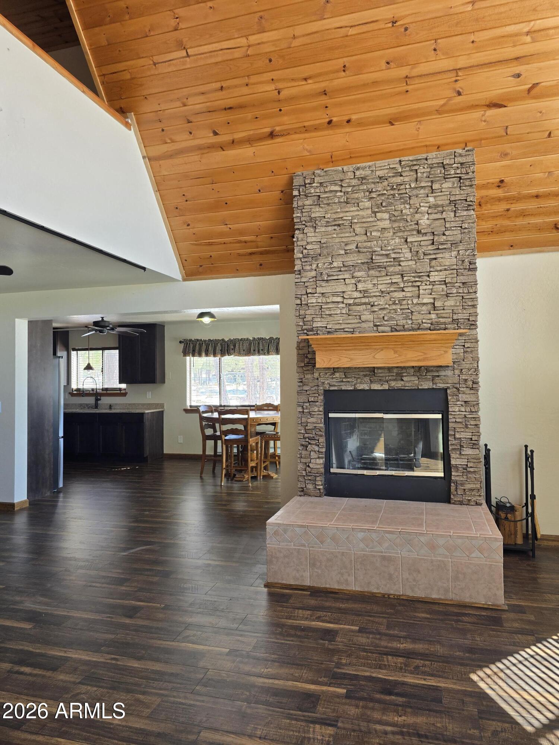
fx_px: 495
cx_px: 280
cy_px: 372
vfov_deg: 73.9
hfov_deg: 58.9
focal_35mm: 23
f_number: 1.7
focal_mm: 6.3
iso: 64
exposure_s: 1/180
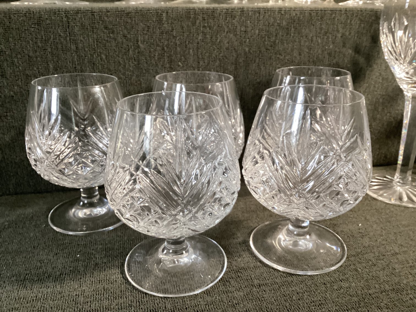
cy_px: 156
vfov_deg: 45.4
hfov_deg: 58.3
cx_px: 208
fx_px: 373
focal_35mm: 31
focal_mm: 3.3
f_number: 2.4
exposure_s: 1/50
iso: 250
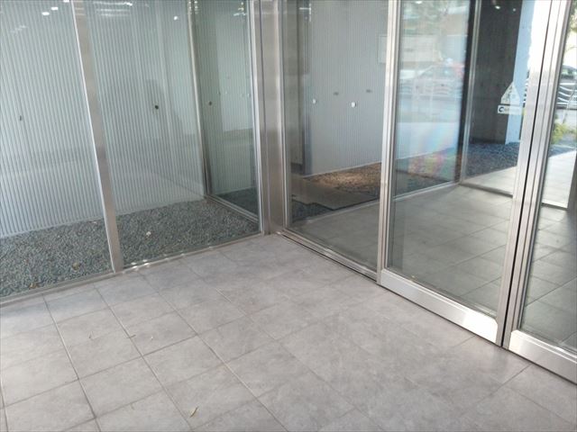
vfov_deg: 51.4
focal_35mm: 27
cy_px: 216
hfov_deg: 65.3
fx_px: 450
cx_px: 288
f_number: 2.4
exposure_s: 1/15.2
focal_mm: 2.87
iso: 163
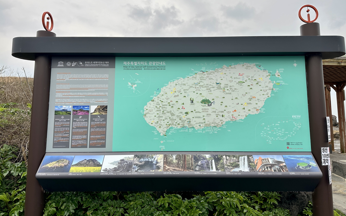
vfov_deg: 47.4
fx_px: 245
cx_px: 176
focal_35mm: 26
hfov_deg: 70.4
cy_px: 88
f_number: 1.78
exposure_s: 1/372
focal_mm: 6.86
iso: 80
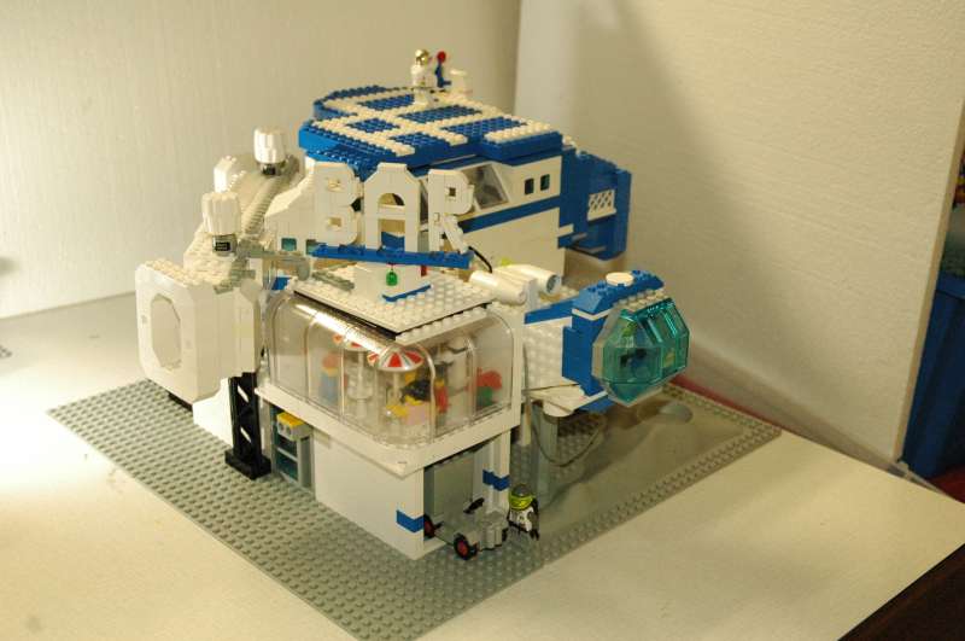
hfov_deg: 38.9
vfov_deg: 26.4
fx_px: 1365
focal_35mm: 51
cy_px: 320
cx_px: 482
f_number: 5
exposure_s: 1/40
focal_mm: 34
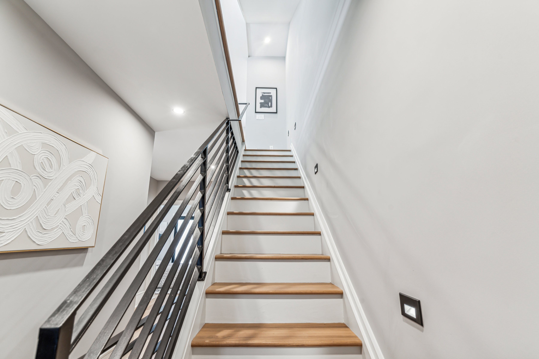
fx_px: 240
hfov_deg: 96.7
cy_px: 180
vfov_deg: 73.7
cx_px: 270
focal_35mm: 16
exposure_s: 1/2
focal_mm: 16
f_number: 8
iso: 250
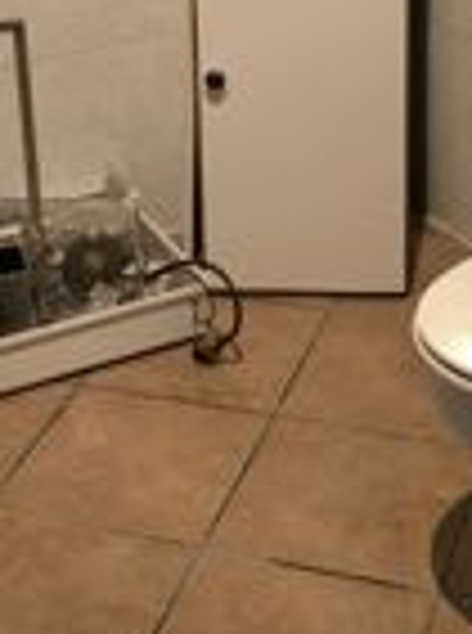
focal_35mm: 87
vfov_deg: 22.0
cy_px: 63
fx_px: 1589
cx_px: 214
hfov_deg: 16.9
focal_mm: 6.14
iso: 1250
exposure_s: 1/25
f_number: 1.65
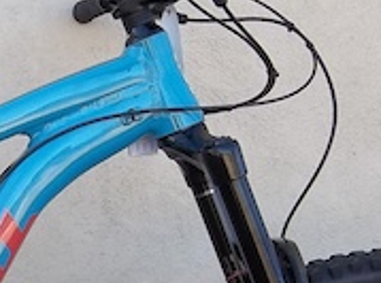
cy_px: 390
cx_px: -138
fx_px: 1327
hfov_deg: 15.4
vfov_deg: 11.8
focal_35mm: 121
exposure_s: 1/100
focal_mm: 4.9
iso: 80
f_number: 3.5
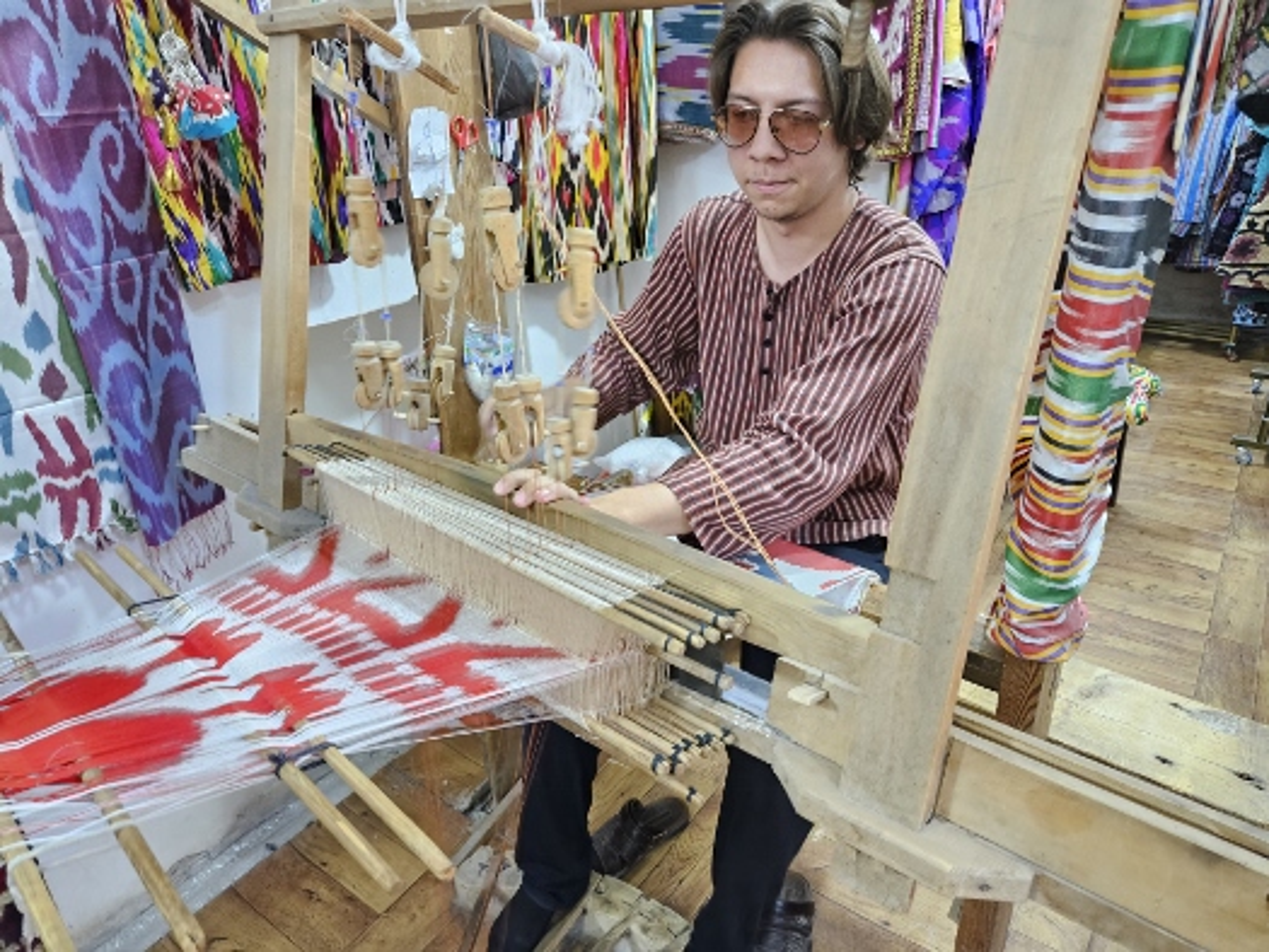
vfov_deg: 58.9
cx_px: 634
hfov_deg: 73.9
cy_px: 476
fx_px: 843
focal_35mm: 23
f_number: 1.8
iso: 500
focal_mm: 5.4
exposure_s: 1/50
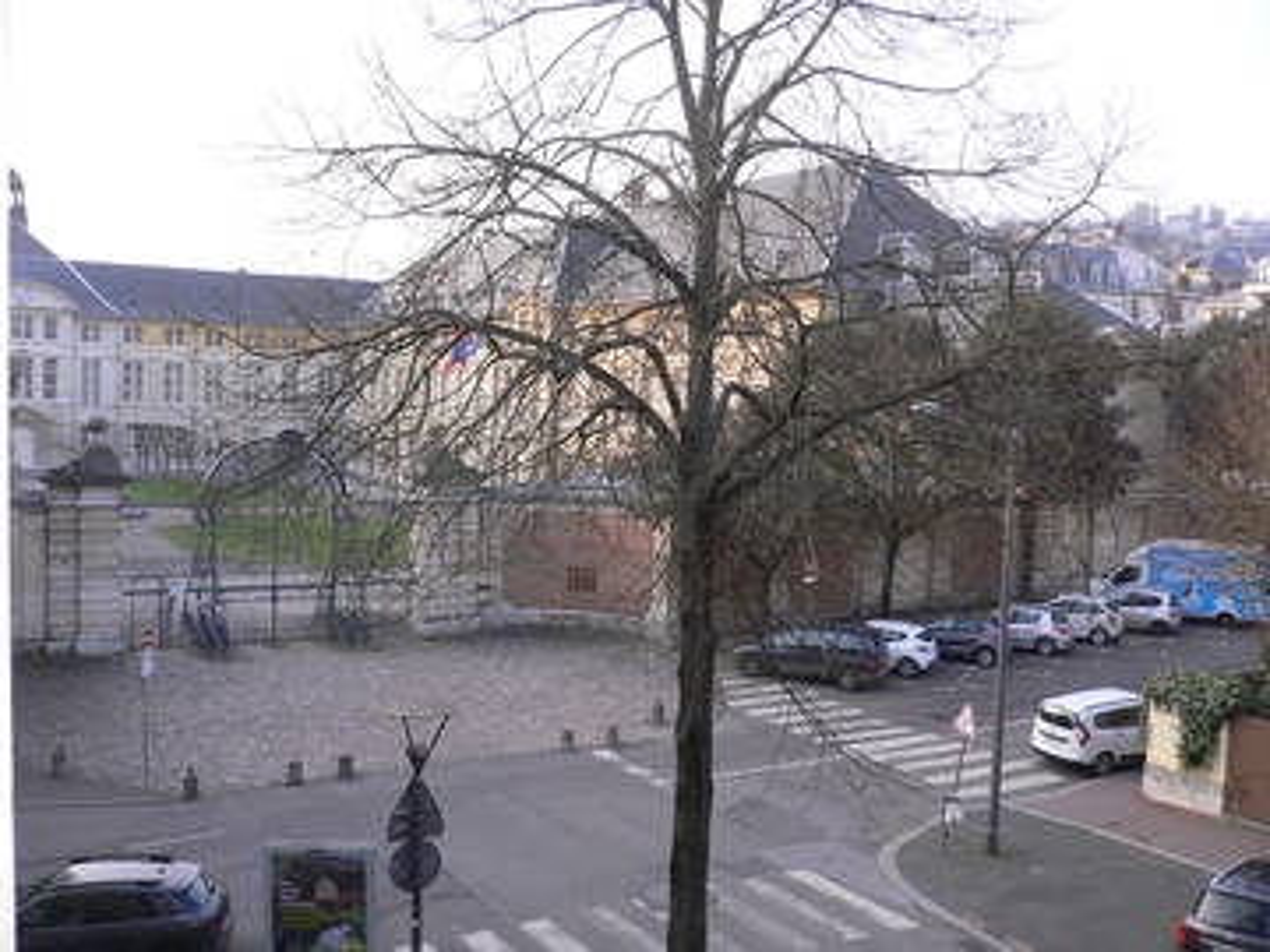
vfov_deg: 40.7
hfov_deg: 52.6
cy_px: 476
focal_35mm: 35
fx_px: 1284
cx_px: 635
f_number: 2.8
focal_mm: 5.8
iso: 100
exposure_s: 1/200
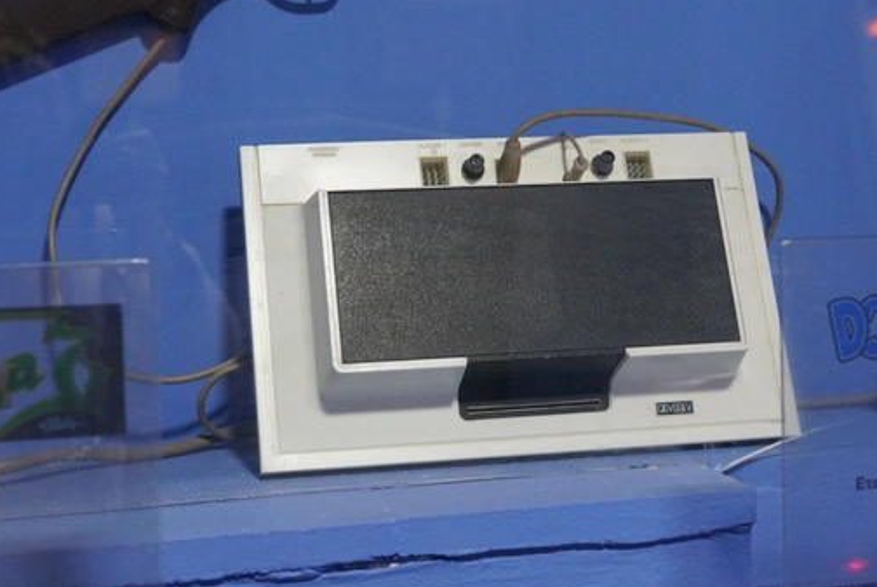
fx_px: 1414
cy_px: 263
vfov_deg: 23.4
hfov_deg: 34.5
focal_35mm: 58
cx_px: 445
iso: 6400
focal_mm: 30
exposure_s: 1/160
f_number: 4
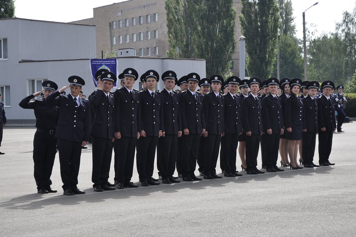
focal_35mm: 105
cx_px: 178
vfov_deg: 13.0
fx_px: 1037
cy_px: 118
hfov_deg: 19.5
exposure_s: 1/320
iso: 200
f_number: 9
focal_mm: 70
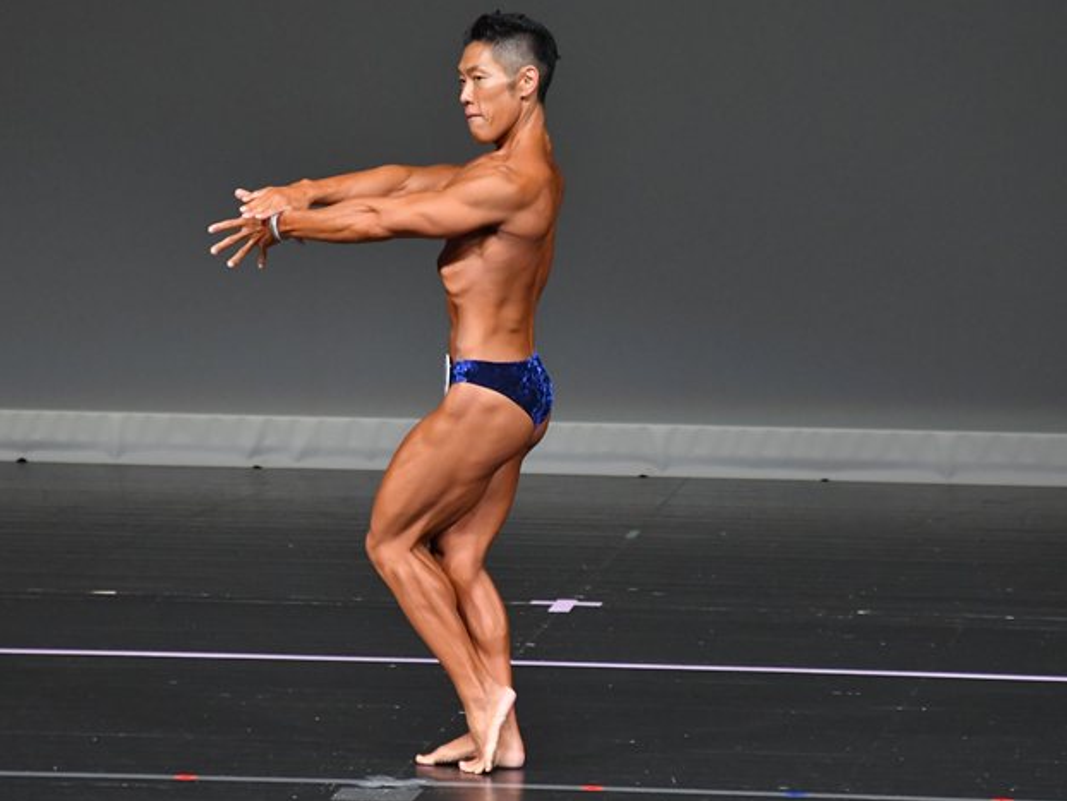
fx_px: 13845
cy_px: 400
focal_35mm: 449
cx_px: 526
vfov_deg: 3.3
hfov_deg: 4.4
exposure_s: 1/400
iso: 4000
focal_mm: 250
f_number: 5.6
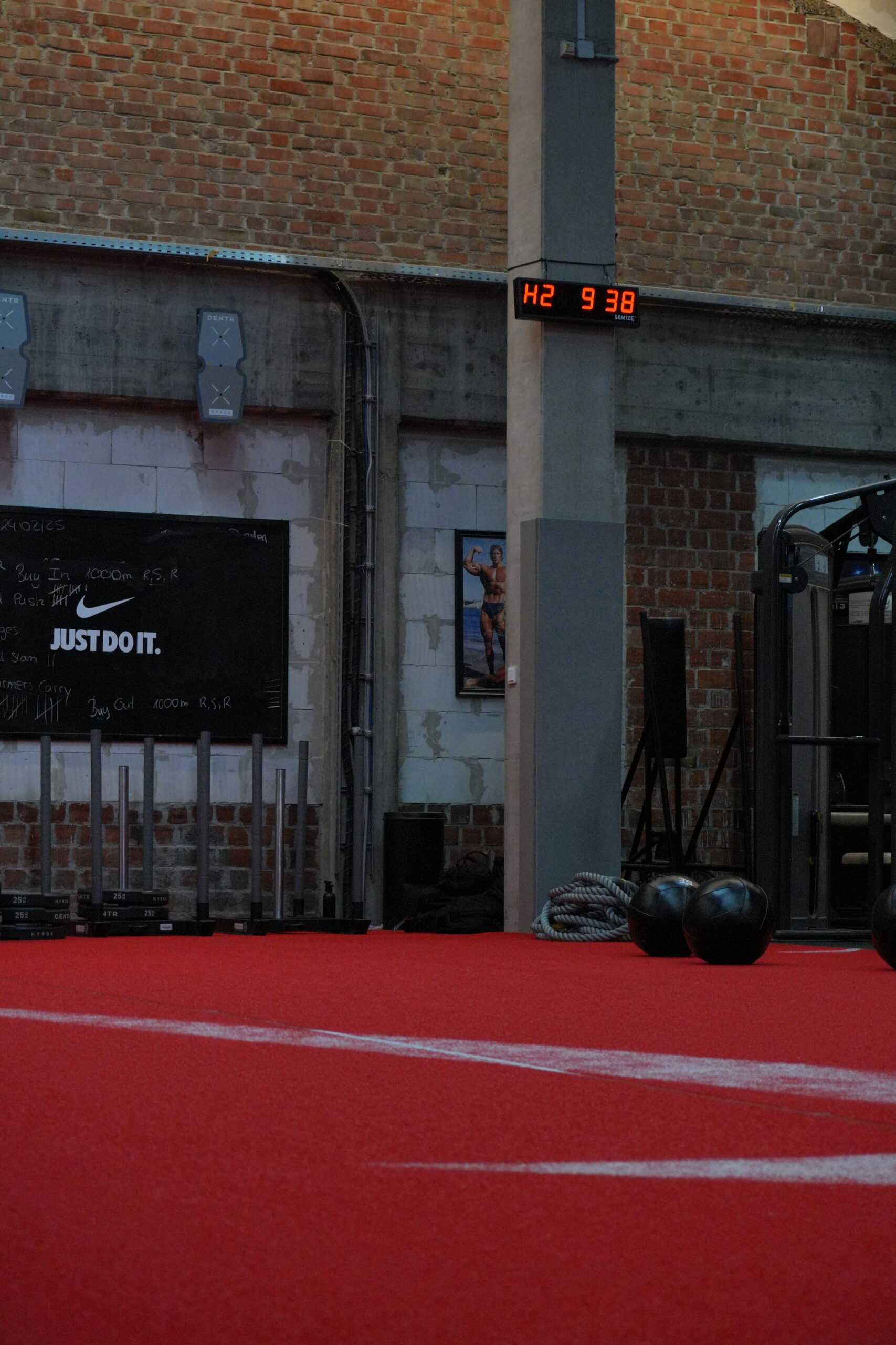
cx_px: 448
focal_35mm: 75
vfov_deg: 27.0
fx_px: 2799
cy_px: 672
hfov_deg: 18.2
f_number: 5.6
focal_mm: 50
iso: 1600
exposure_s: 1/100
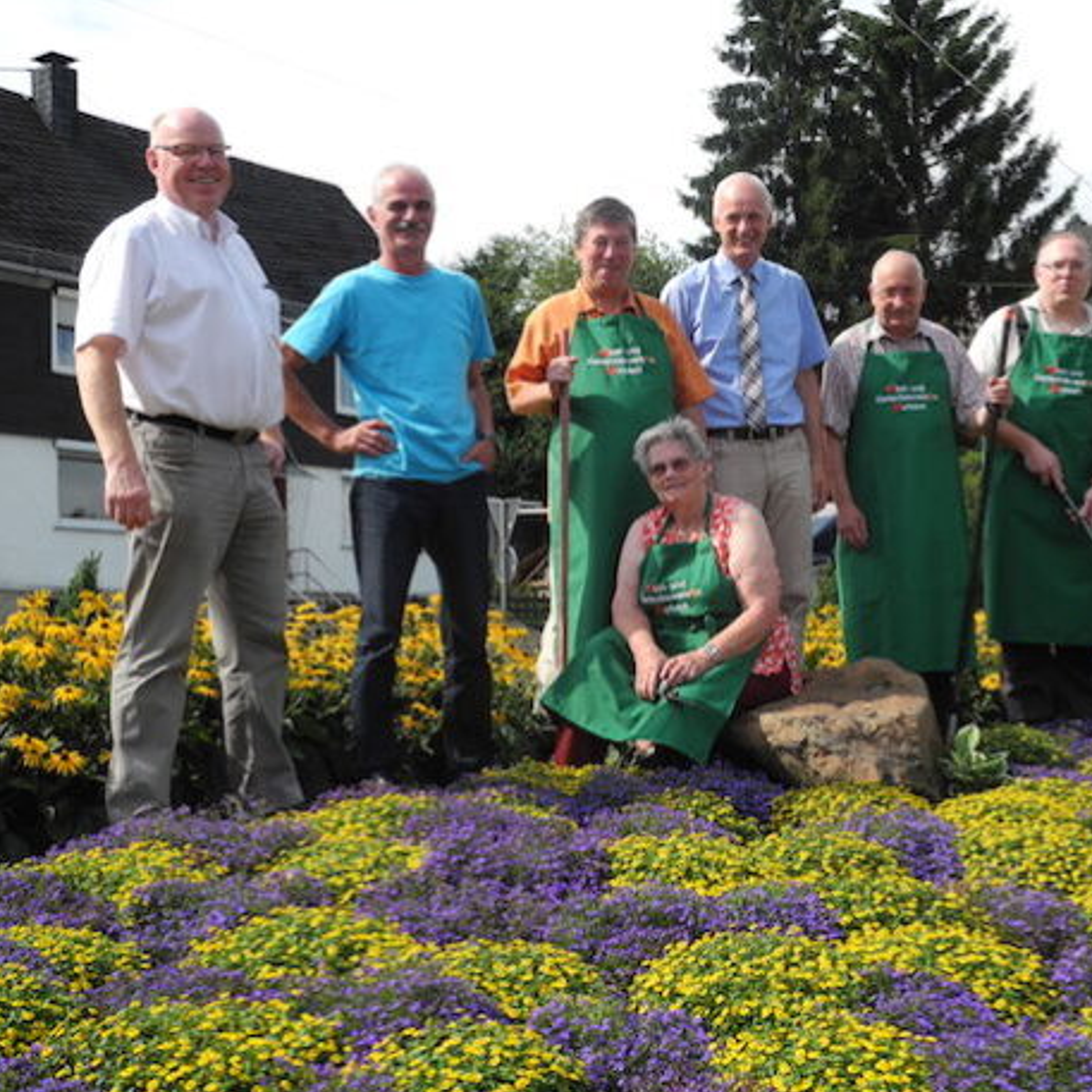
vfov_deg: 34.7
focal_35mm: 49
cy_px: 547
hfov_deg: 34.5
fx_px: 1749
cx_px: 698
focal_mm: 8.8
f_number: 3.2
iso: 100
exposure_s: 1/936
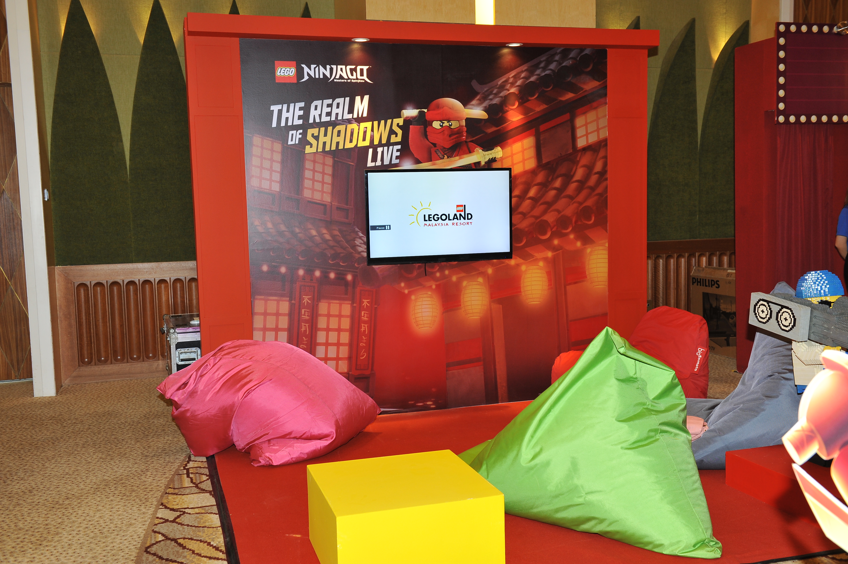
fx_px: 895
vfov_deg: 35.0
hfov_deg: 50.7
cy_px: 282
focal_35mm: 38
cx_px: 424
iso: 800
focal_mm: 38
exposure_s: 1/80
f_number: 5.6
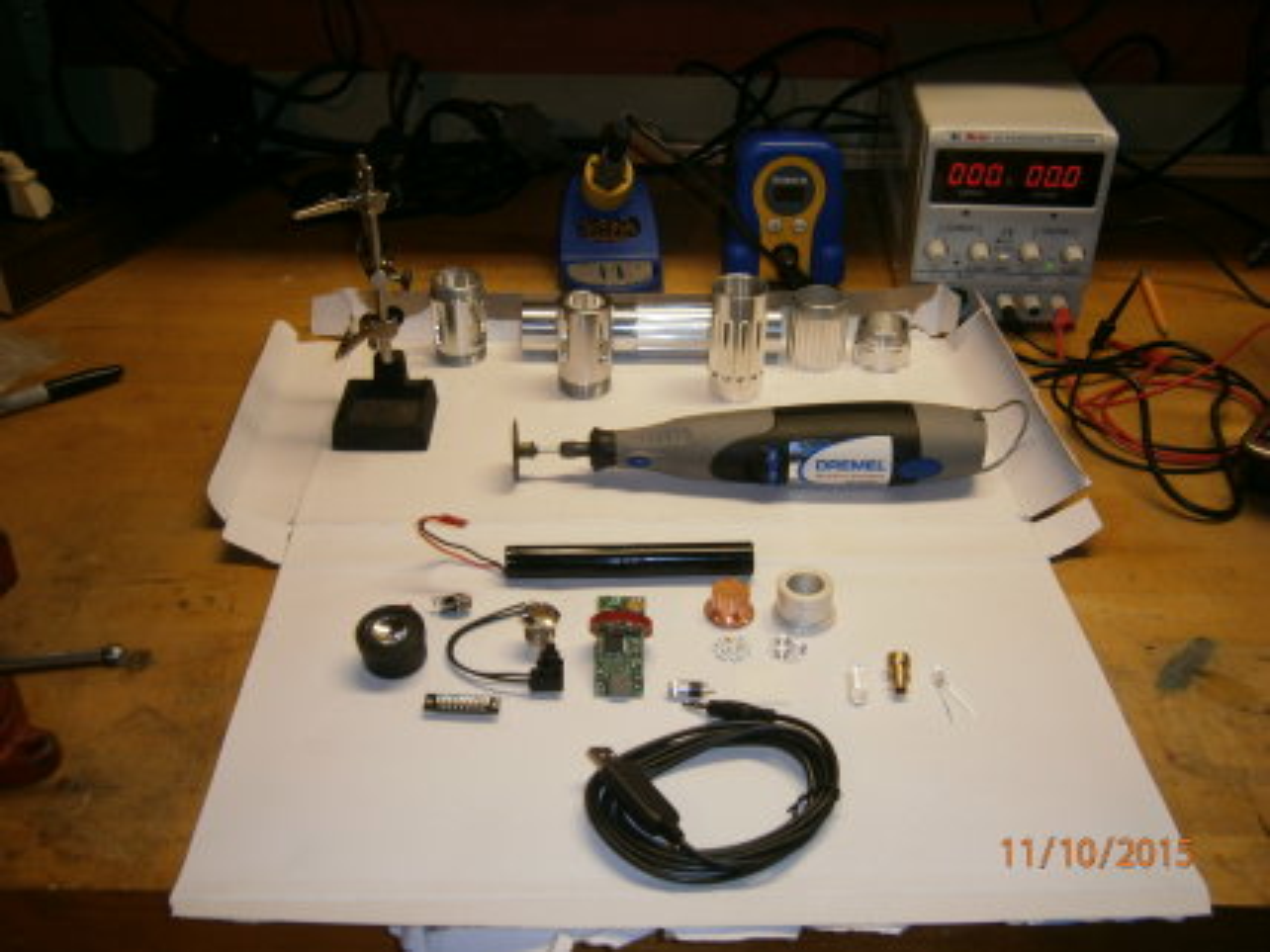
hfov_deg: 51.4
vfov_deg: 39.7
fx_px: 1321
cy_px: 476
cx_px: 635
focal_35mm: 36
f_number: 3.1
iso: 125
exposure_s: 1/40
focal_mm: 6.4
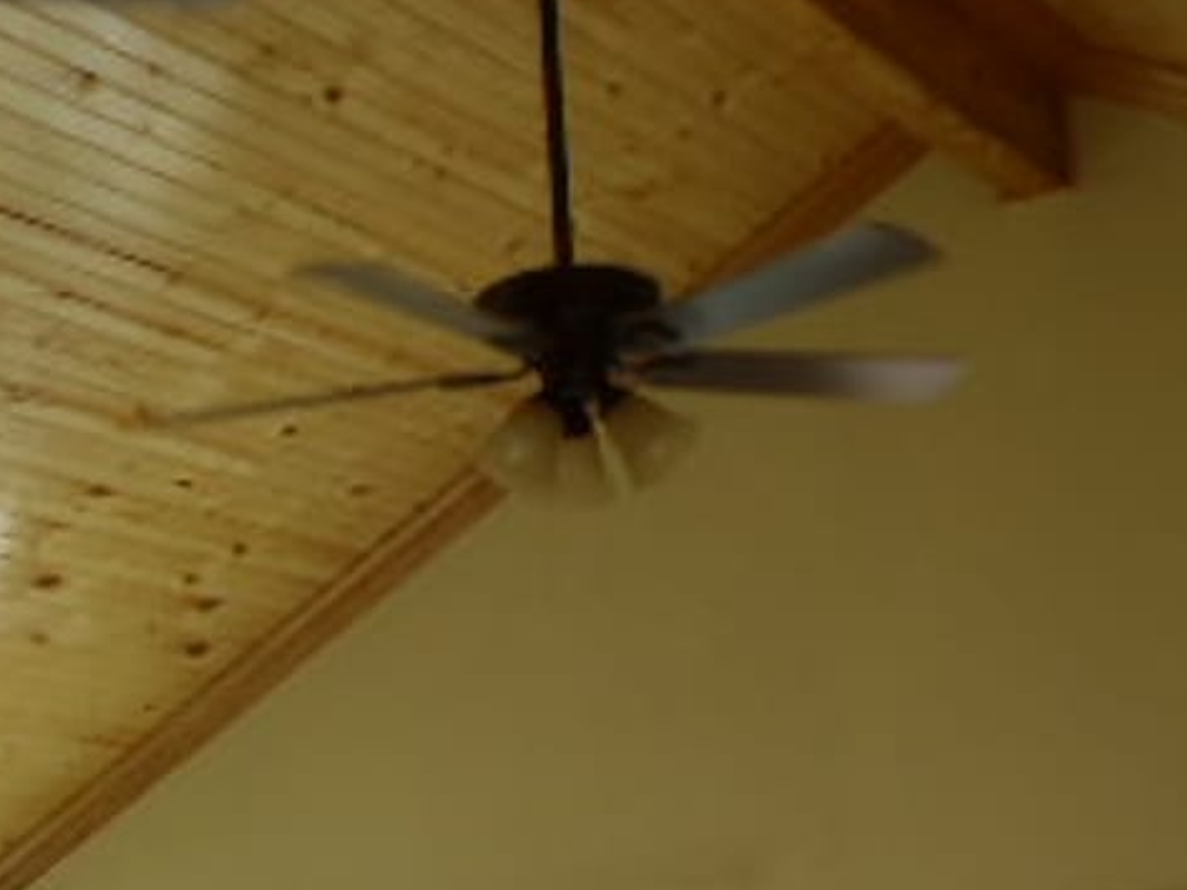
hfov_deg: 24.7
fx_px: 2709
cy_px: 1066
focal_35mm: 79
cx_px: 519
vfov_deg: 17.8
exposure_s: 1/125
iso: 80
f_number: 3.9
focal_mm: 5
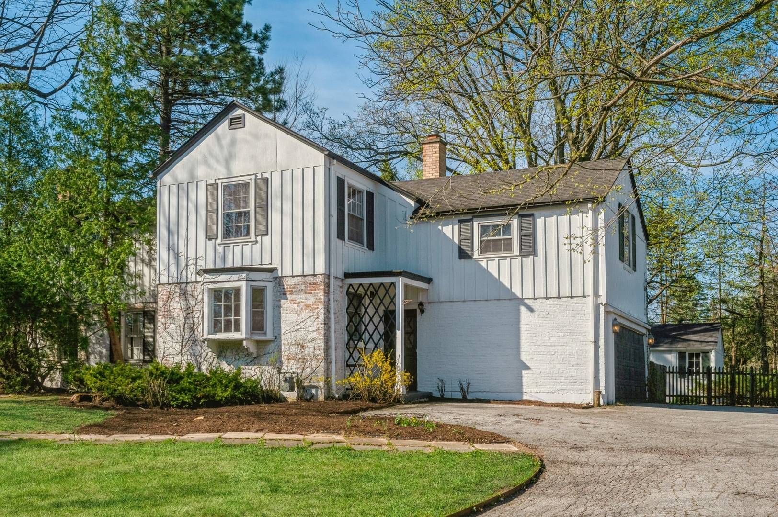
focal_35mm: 38
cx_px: 389
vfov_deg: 35.0
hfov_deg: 50.7
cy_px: 258
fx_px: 821
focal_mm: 38
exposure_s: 1/2000
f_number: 8
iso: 200
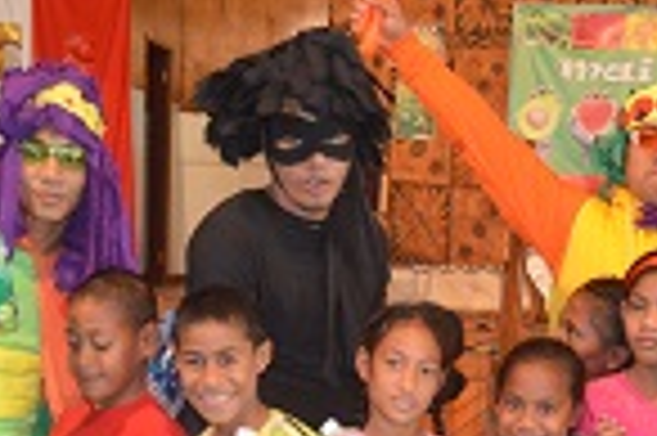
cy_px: 544
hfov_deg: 24.7
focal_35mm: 82
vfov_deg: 15.9
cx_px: 418
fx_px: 1495
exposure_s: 1/60
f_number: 3.8
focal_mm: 20
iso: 2500
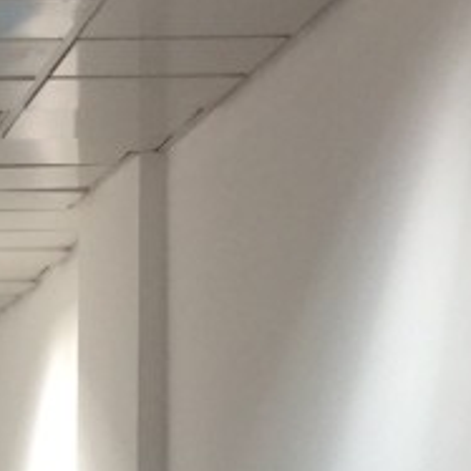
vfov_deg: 11.9
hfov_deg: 11.7
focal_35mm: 140
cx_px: -307
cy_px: 703
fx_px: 2155
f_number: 2.2
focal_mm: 4.15
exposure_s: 1/17
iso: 100
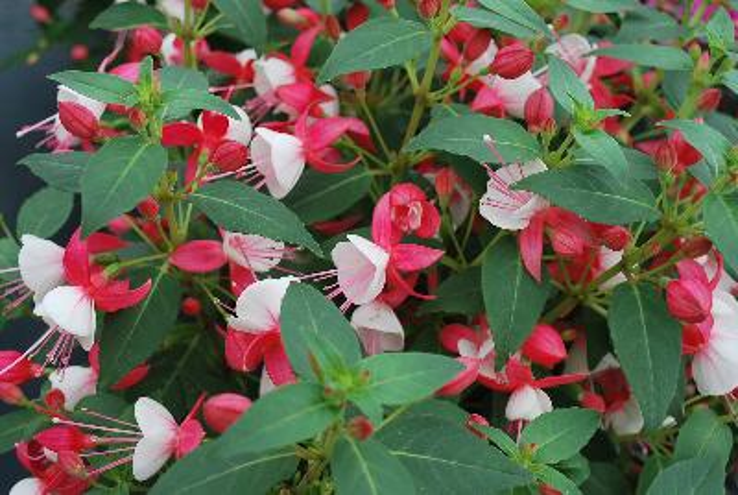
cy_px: 248
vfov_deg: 25.8
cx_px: 369
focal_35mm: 52
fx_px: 1078
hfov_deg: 37.8
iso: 200
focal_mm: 35
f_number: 5.3
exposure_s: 1/100
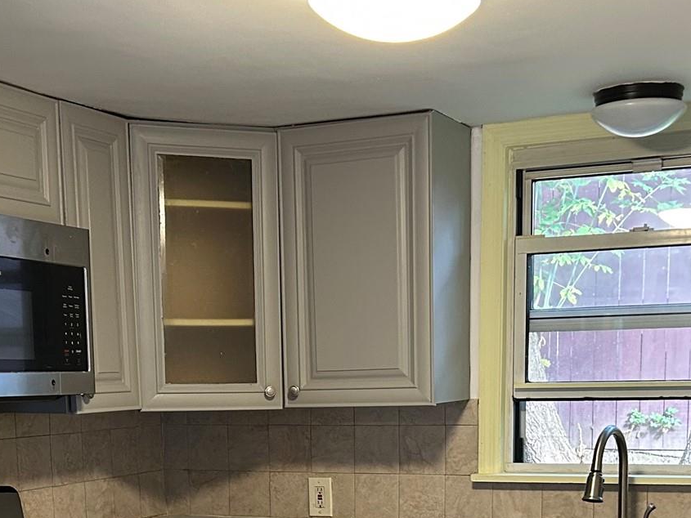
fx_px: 1258
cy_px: 528
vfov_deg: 22.3
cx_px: 330
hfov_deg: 30.7
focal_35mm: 63
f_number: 1.5
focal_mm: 5.7
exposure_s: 1/60
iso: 250
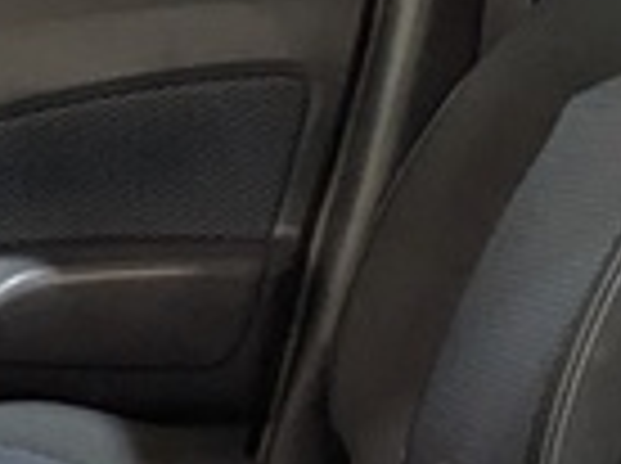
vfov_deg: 14.1
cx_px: 122
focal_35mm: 104
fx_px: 1862
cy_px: 396
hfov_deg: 18.7
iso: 46
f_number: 2.2
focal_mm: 1.83
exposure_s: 1/25
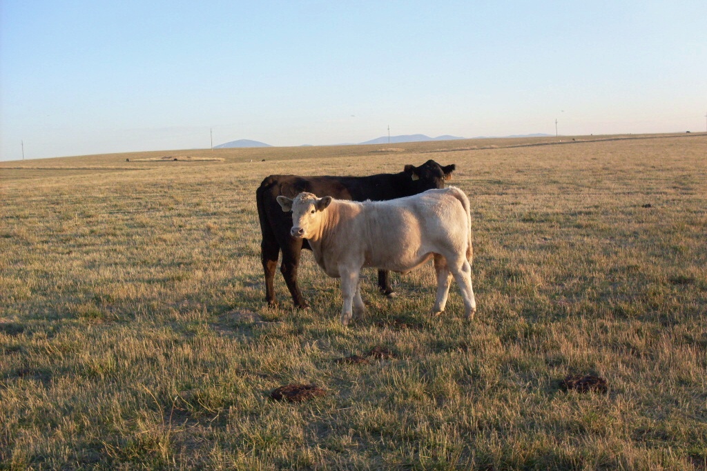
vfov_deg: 35.1
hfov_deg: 50.7
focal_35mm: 38
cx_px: 354
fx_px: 746
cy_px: 236
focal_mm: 6.3
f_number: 2.8
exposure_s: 1/350
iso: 80
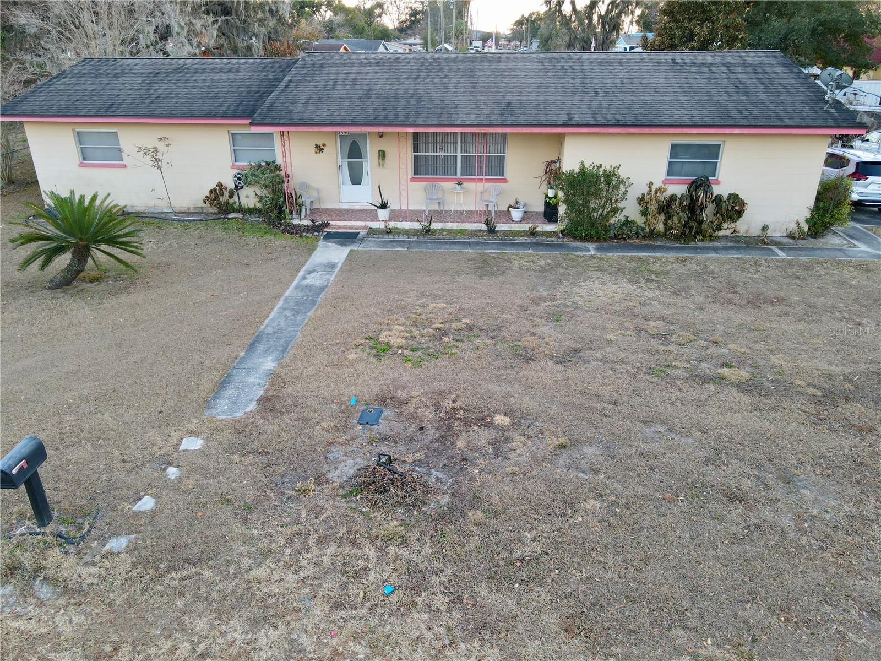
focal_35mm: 24
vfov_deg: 56.8
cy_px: 330
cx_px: 440
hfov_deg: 71.6
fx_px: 611
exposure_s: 1/15
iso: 140
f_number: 2.8
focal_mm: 4.5
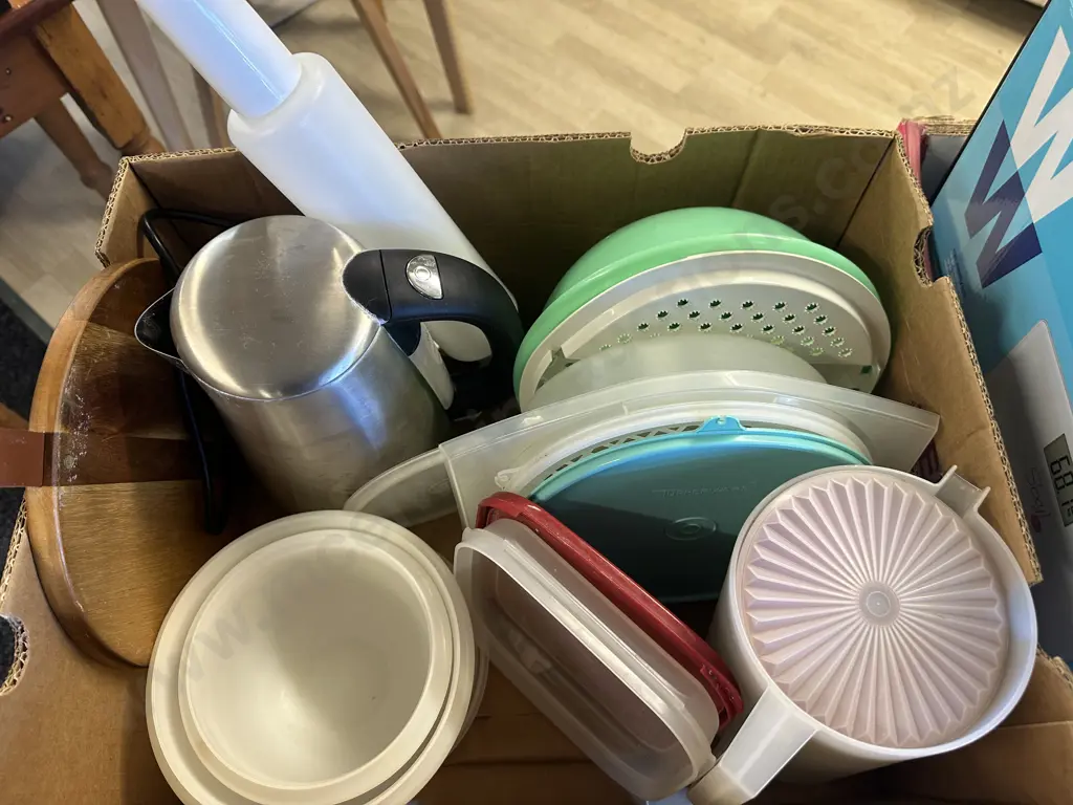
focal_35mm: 24
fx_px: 744
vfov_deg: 56.8
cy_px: 402
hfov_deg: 71.6
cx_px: 536
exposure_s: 1/50
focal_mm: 6.86
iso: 160
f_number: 1.78
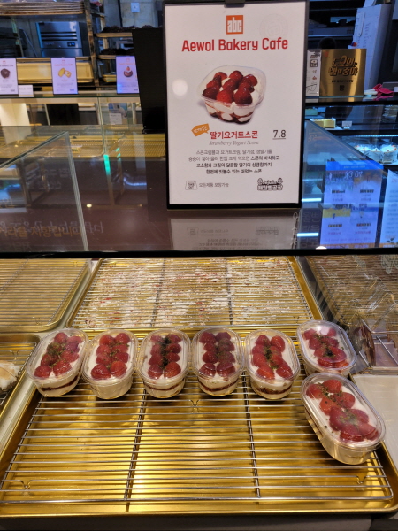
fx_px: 399
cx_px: 199
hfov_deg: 53.1
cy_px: 266
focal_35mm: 26
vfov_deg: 67.3
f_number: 1.8
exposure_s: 1/120
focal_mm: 5.4
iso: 64
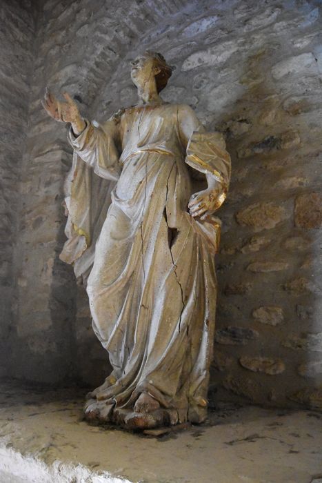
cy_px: 242
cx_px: 161
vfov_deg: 67.4
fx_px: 362
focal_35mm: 27
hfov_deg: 47.9
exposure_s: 1/60
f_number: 3.5
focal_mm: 18
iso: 11400
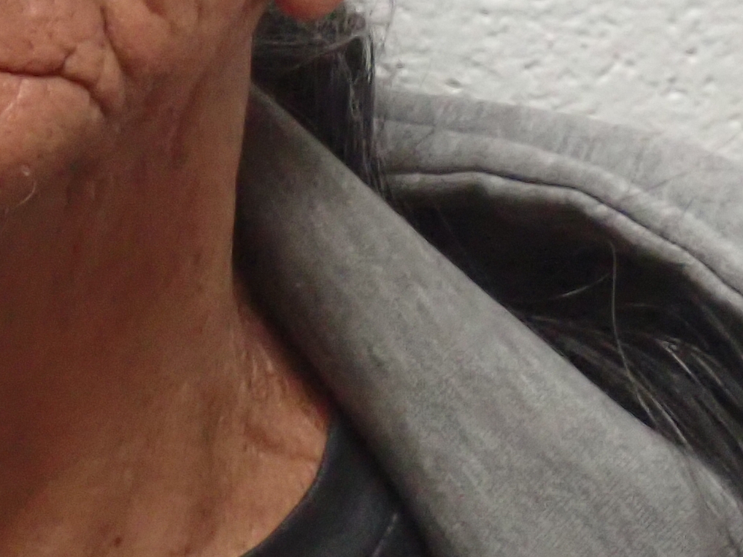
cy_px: -122
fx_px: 5987
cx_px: -85
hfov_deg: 7.1
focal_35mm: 279
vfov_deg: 5.3
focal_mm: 12.73
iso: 1000
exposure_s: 1/60
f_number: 3.9
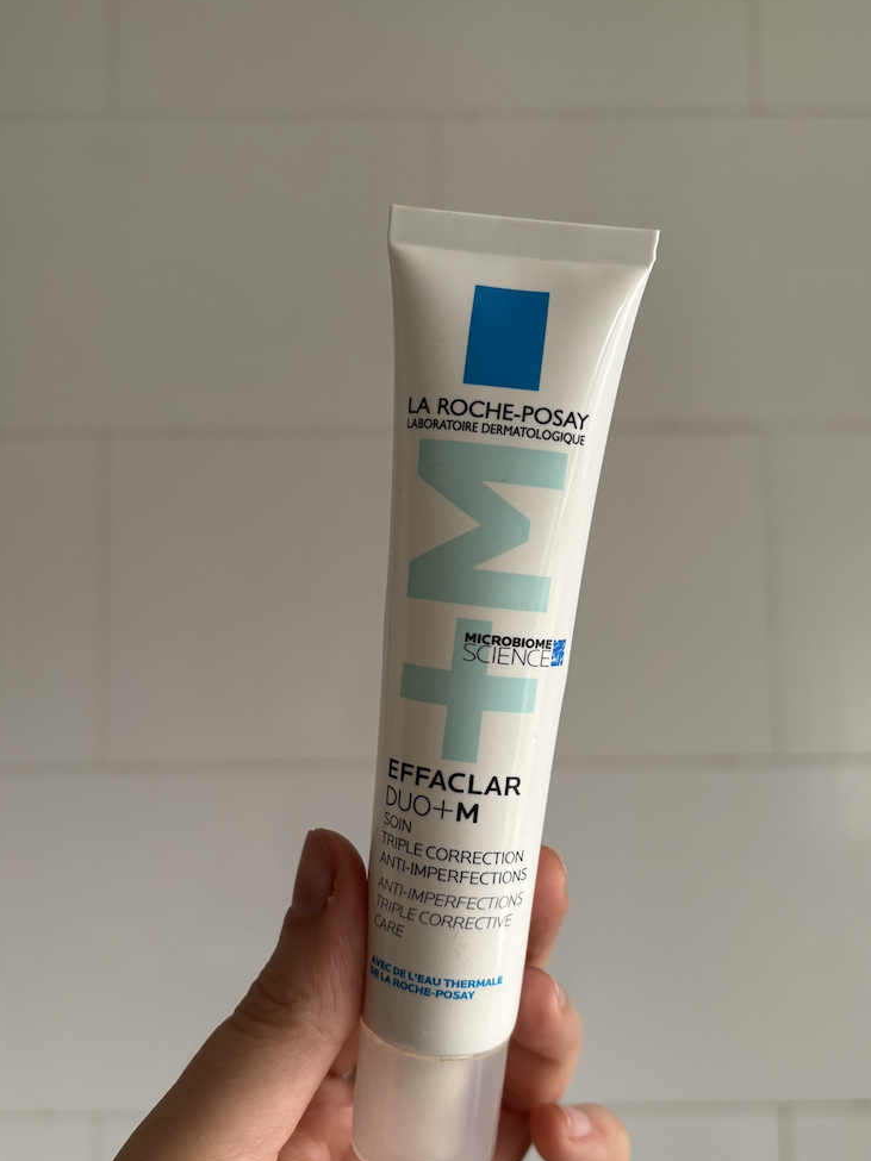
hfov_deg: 44.2
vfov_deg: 56.7
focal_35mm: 32
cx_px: 437
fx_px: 1074
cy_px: 631
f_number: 1.6
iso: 160
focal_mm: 5.96
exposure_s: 1/60
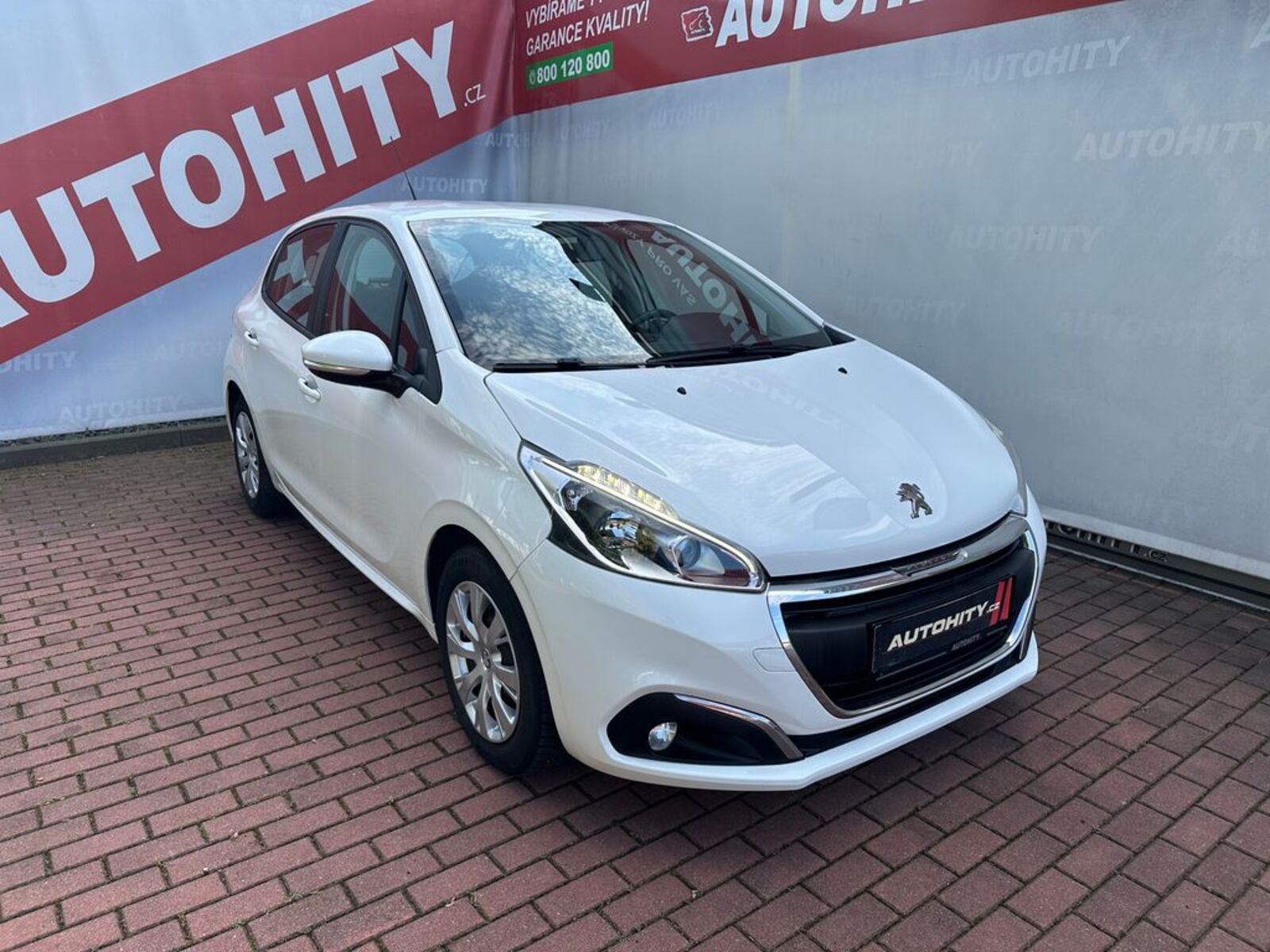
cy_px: 476
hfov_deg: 71.6
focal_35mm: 24
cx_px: 635
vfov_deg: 56.8
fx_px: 881
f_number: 1.78
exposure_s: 1/1357
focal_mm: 6.86
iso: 80
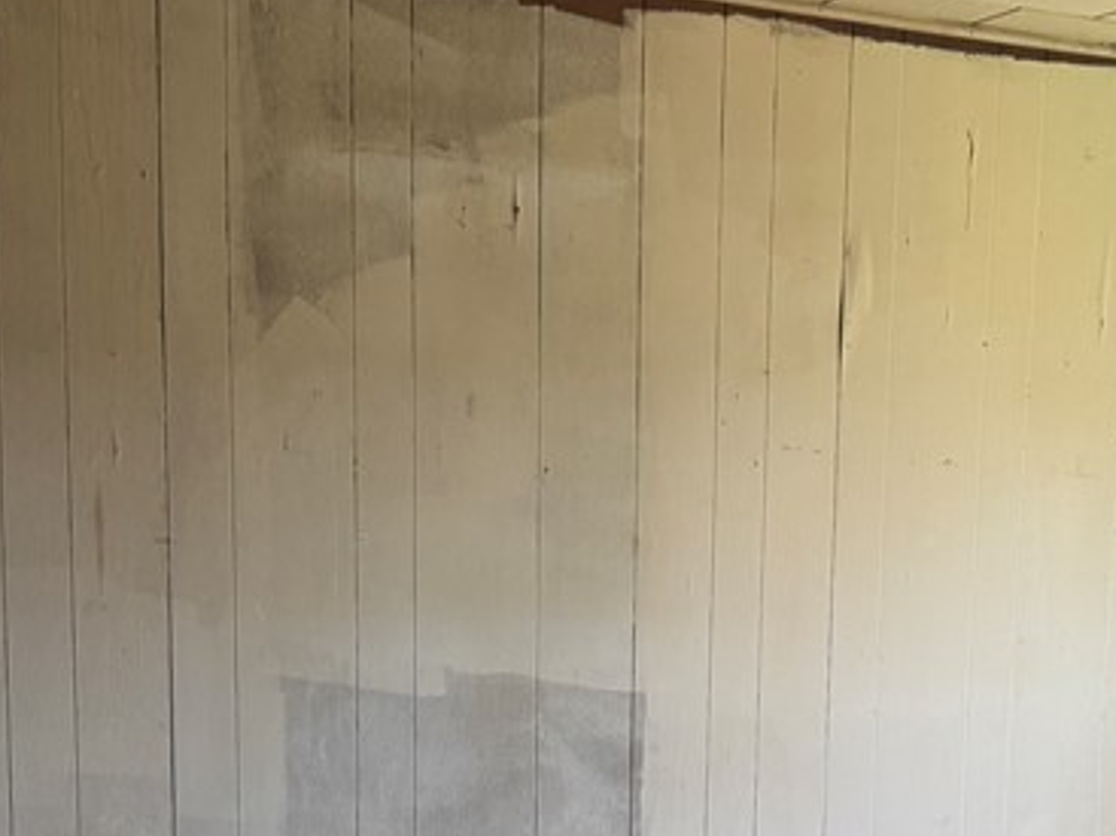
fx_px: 2159
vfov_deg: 21.0
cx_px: 812
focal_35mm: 67
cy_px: 888
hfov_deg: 28.6
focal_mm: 6.76
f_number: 1.78
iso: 200
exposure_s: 1/89
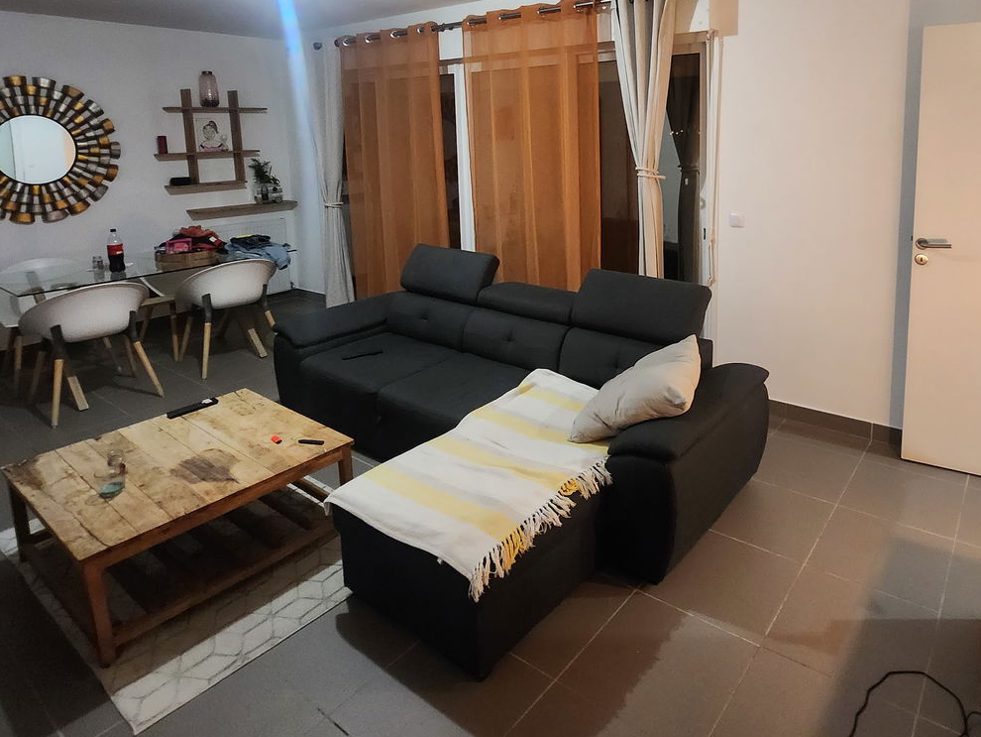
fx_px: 595
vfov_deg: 61.8
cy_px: 242
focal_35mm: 21
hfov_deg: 77.9
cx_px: 596
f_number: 2.2
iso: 640
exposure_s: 1/33
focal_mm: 1.7
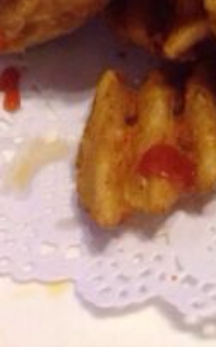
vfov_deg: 16.9
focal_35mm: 121
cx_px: 367
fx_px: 1141
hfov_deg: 10.3
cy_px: 11
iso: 200
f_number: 2.4
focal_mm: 4.12
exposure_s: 1/20
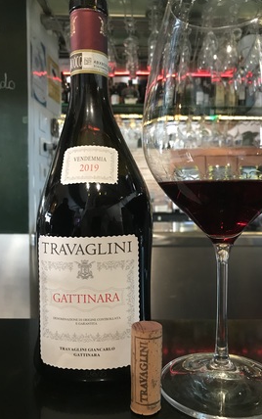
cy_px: 211
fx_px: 342
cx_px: 149
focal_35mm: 30
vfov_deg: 62.9
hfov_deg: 41.8
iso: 100
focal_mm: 3.99
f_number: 1.8
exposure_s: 1/8
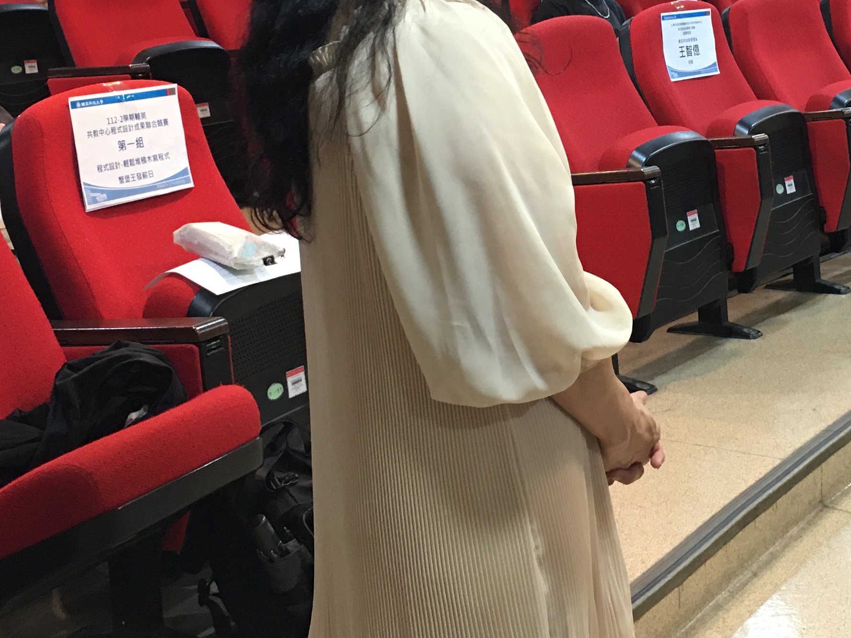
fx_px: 1623
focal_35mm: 66
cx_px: 653
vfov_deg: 21.8
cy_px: 86
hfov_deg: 28.9
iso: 50
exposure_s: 1/15
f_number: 2.2
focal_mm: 4.15
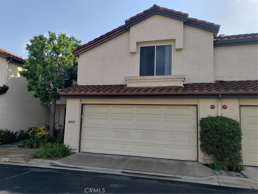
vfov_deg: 53.1
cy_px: 97
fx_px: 194
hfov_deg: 67.3
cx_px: 129
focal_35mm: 26
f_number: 2.4
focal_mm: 4.3
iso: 50
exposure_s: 1/834
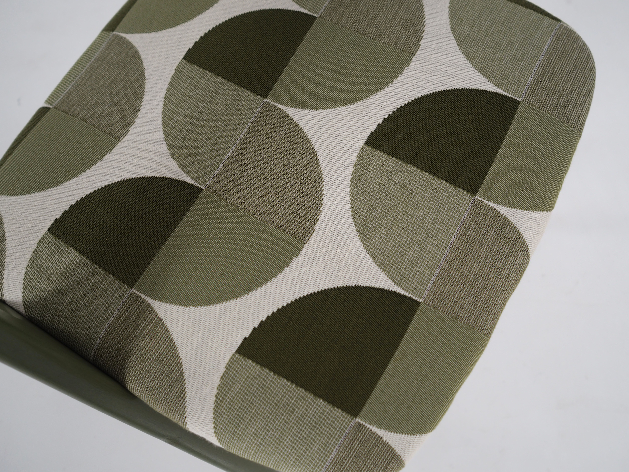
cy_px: 236
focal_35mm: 34
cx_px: 314
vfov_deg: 41.8
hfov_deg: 54.0
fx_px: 618
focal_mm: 17
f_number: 3.2
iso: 200
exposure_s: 1/30
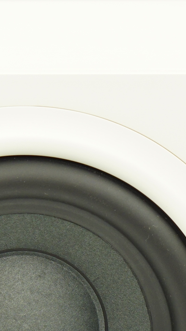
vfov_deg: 8.9
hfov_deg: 5.0
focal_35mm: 241
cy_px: 319
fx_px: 2114
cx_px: 25
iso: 640
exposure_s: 1/80
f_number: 3.5
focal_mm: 50
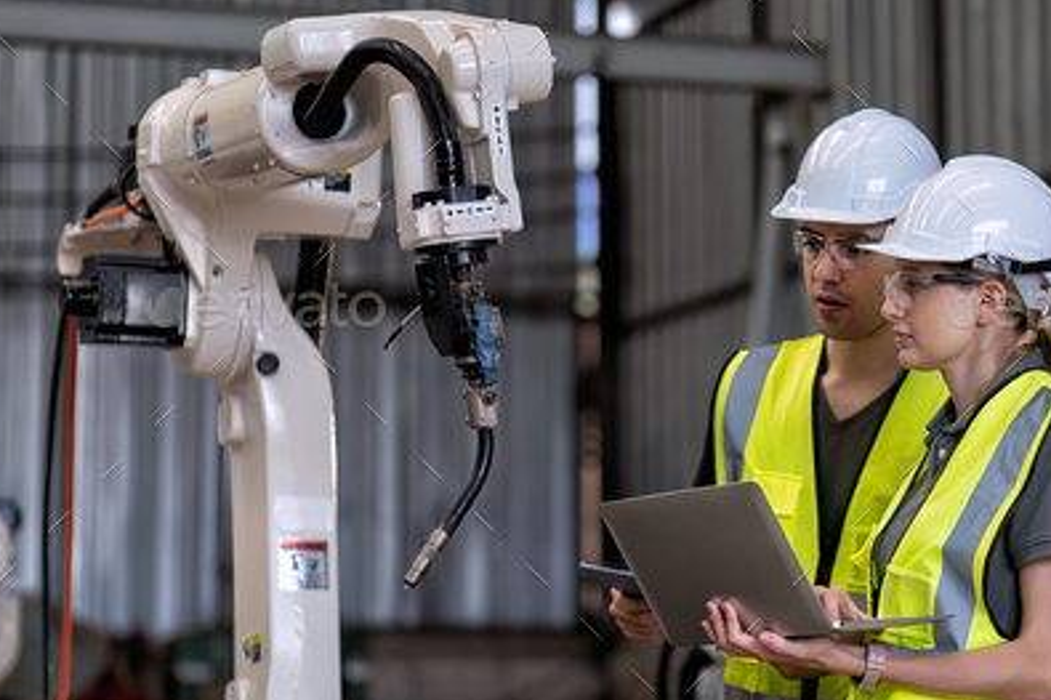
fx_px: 3268
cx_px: 657
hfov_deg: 18.2
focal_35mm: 112
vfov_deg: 12.2
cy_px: 433
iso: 100
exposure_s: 1/640
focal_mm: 50
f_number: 1.2
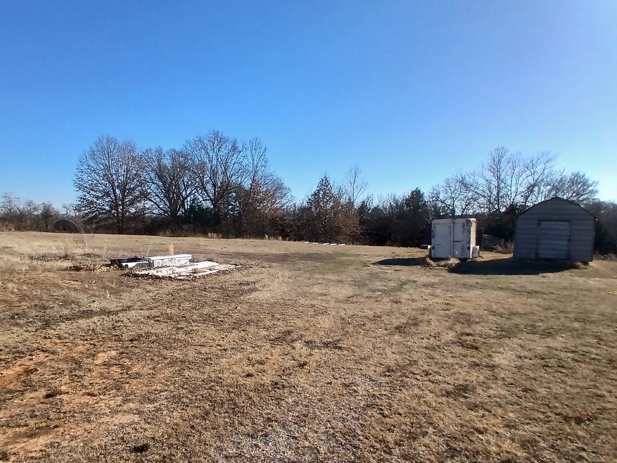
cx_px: 264
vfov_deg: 63.2
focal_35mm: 21
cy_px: 262
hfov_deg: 78.5
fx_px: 374
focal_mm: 1.4
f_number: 2.2
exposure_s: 1/1577
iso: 50
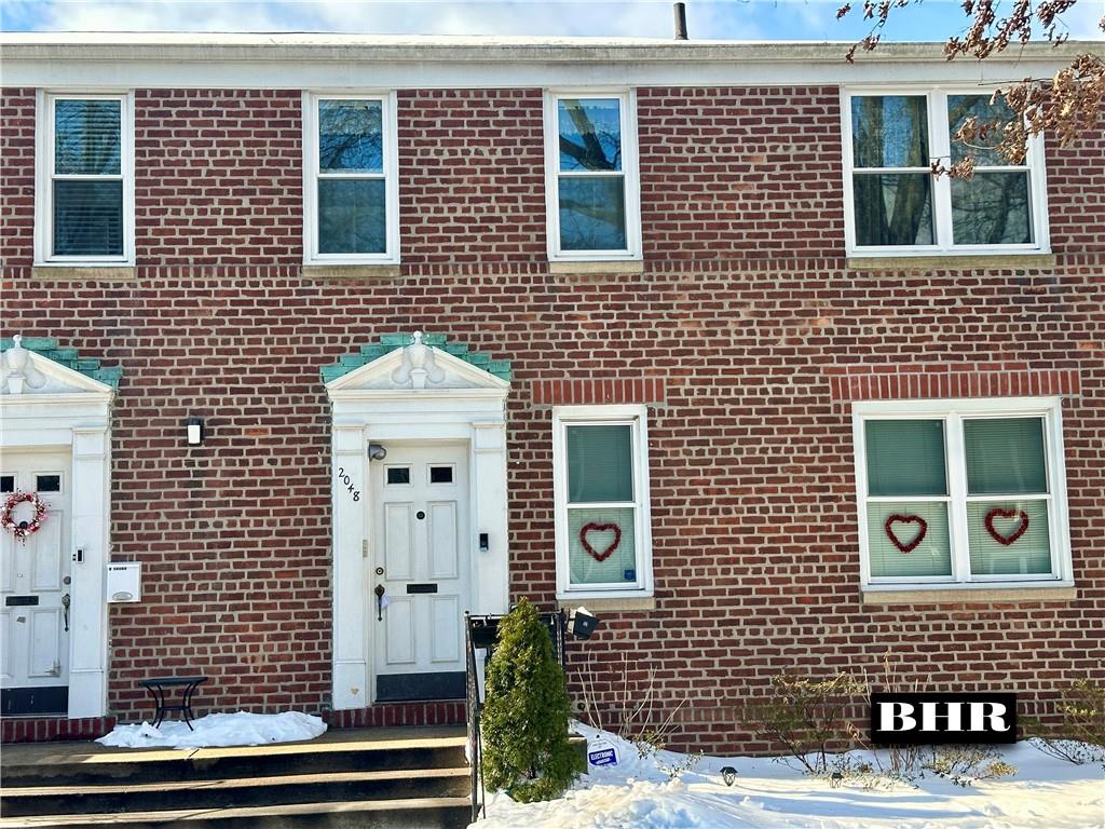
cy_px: 414
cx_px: 552
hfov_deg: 39.7
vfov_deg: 30.3
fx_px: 1532
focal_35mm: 48
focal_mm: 6.86
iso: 64
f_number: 1.78
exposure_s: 1/810
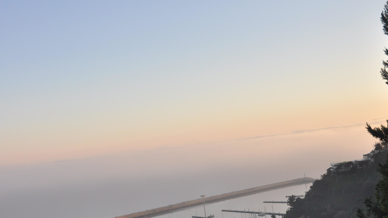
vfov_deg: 18.8
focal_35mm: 64
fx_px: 655
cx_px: 208
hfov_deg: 33.0
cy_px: 155
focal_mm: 31
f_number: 6.3
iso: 500
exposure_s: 1/500
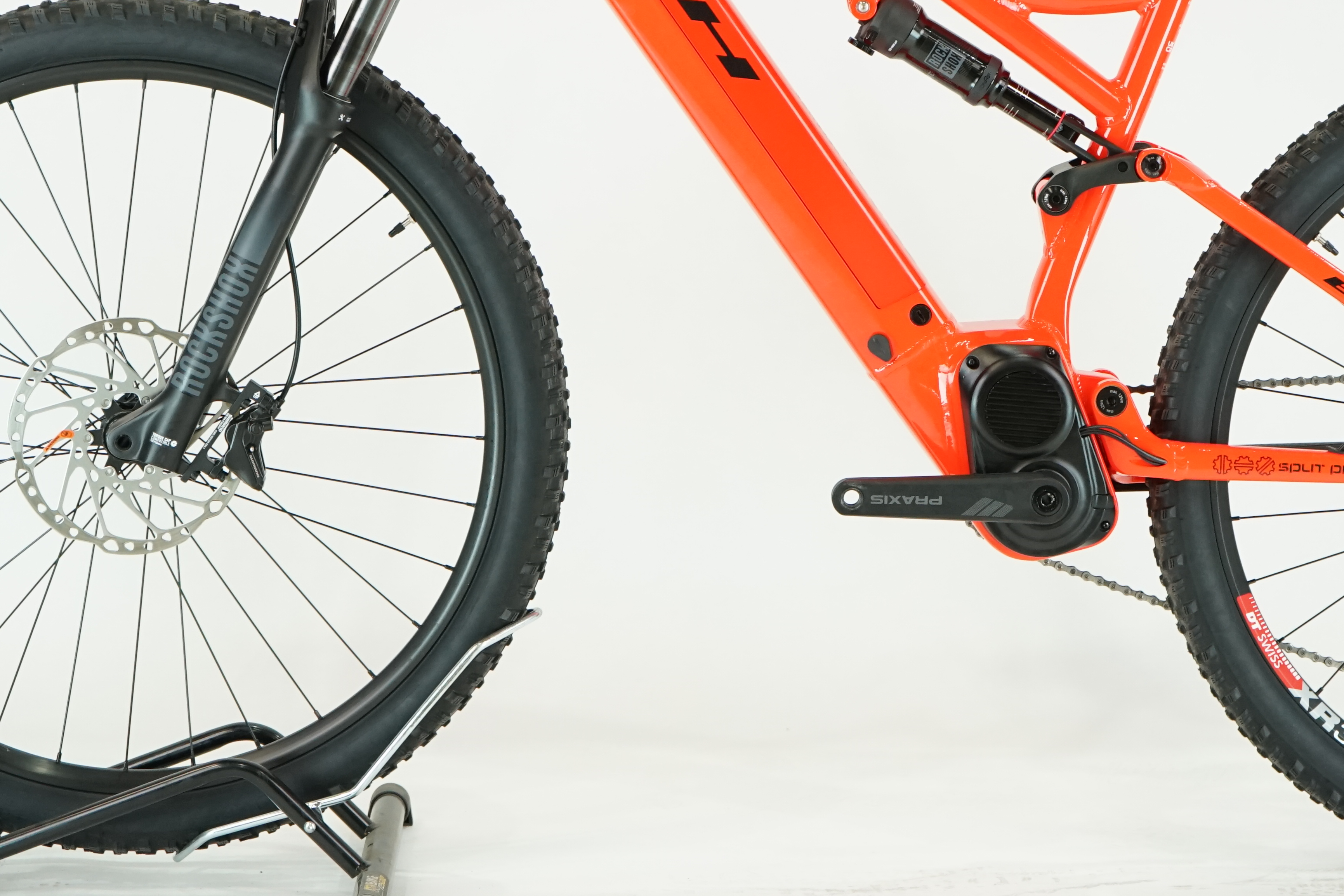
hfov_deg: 19.6
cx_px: 844
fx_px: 3882
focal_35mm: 104
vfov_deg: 13.1
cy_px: 134
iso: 1600
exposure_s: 1/200
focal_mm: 60
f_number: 5.6
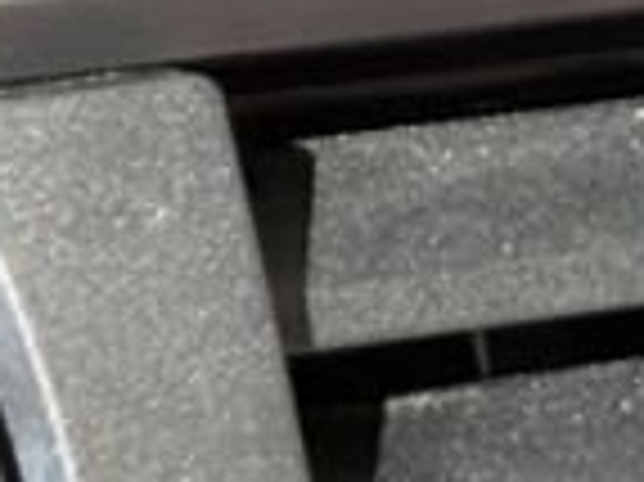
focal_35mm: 344
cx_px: -1031
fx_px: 6394
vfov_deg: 4.1
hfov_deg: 5.5
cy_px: -1095
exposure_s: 1/60
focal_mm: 6.76
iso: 160
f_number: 1.78
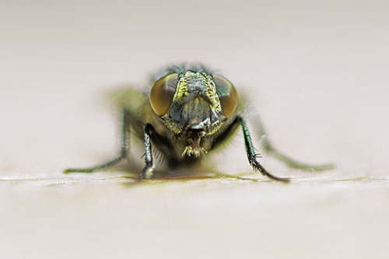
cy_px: 130
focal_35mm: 210
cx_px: 194
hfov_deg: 9.8
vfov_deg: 6.5
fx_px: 2268
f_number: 9.5
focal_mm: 210
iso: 220
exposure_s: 1/800
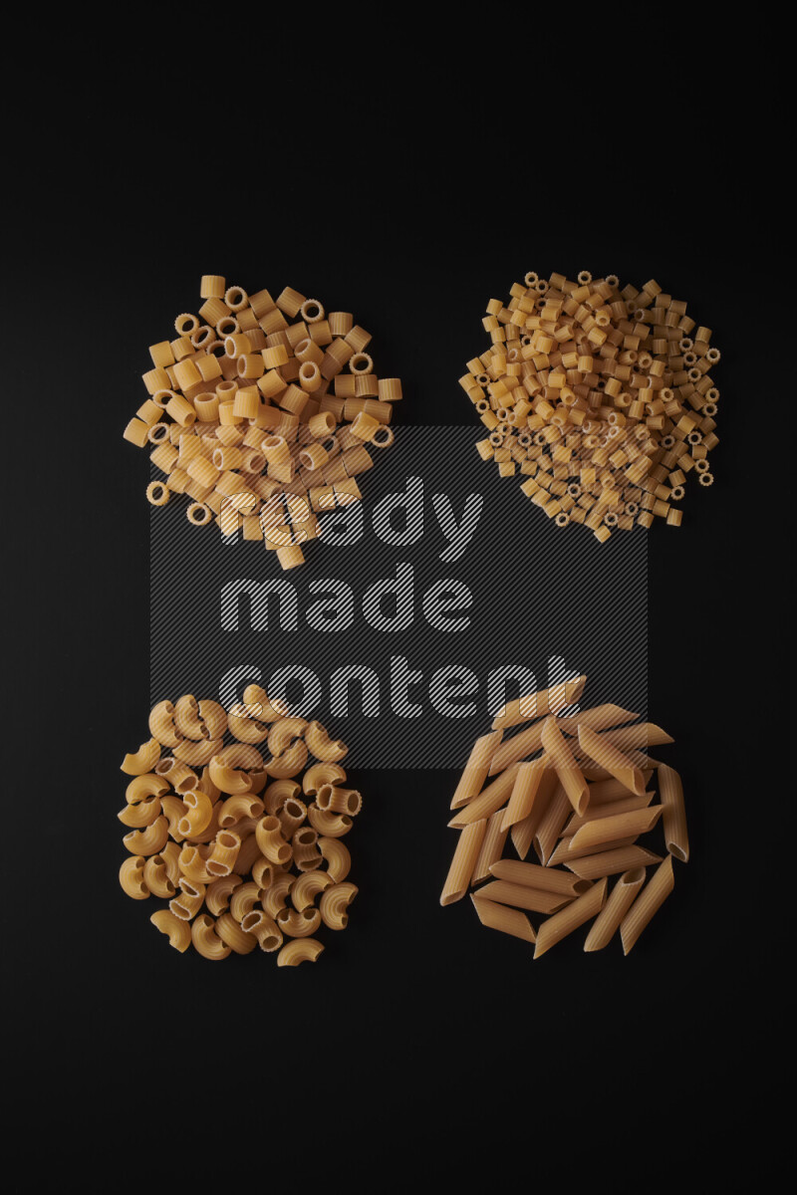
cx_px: 398
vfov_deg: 39.6
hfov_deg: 27.0
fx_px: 1660
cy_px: 598
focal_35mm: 50
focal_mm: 50
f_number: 8
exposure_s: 1/100
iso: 100
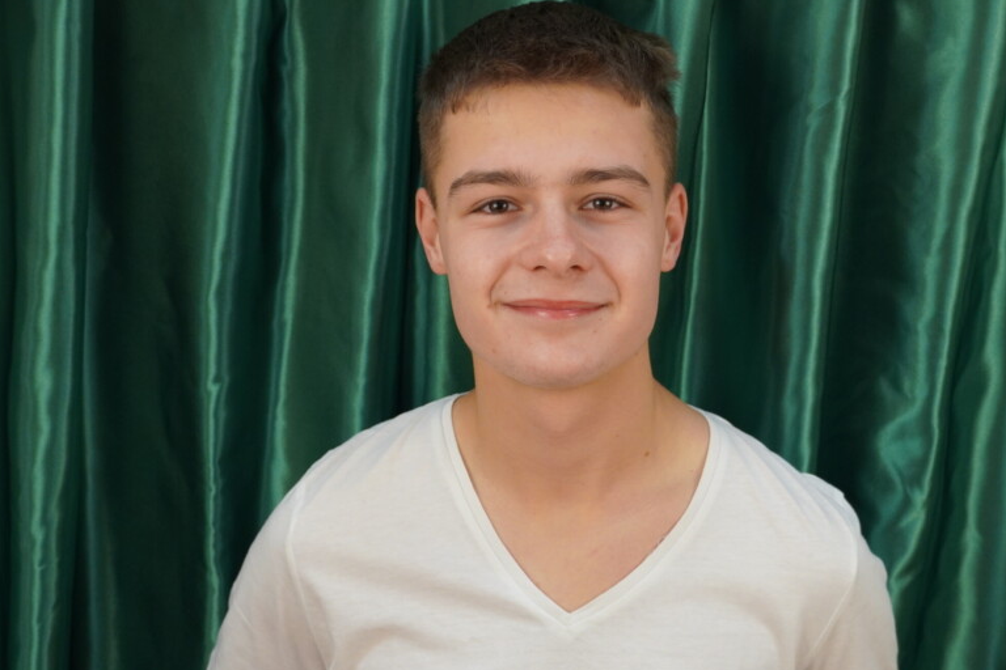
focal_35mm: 57
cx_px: 562
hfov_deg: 35.2
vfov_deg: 23.9
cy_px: 350
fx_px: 1583
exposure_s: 1/160
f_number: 4.5
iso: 800
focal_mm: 29
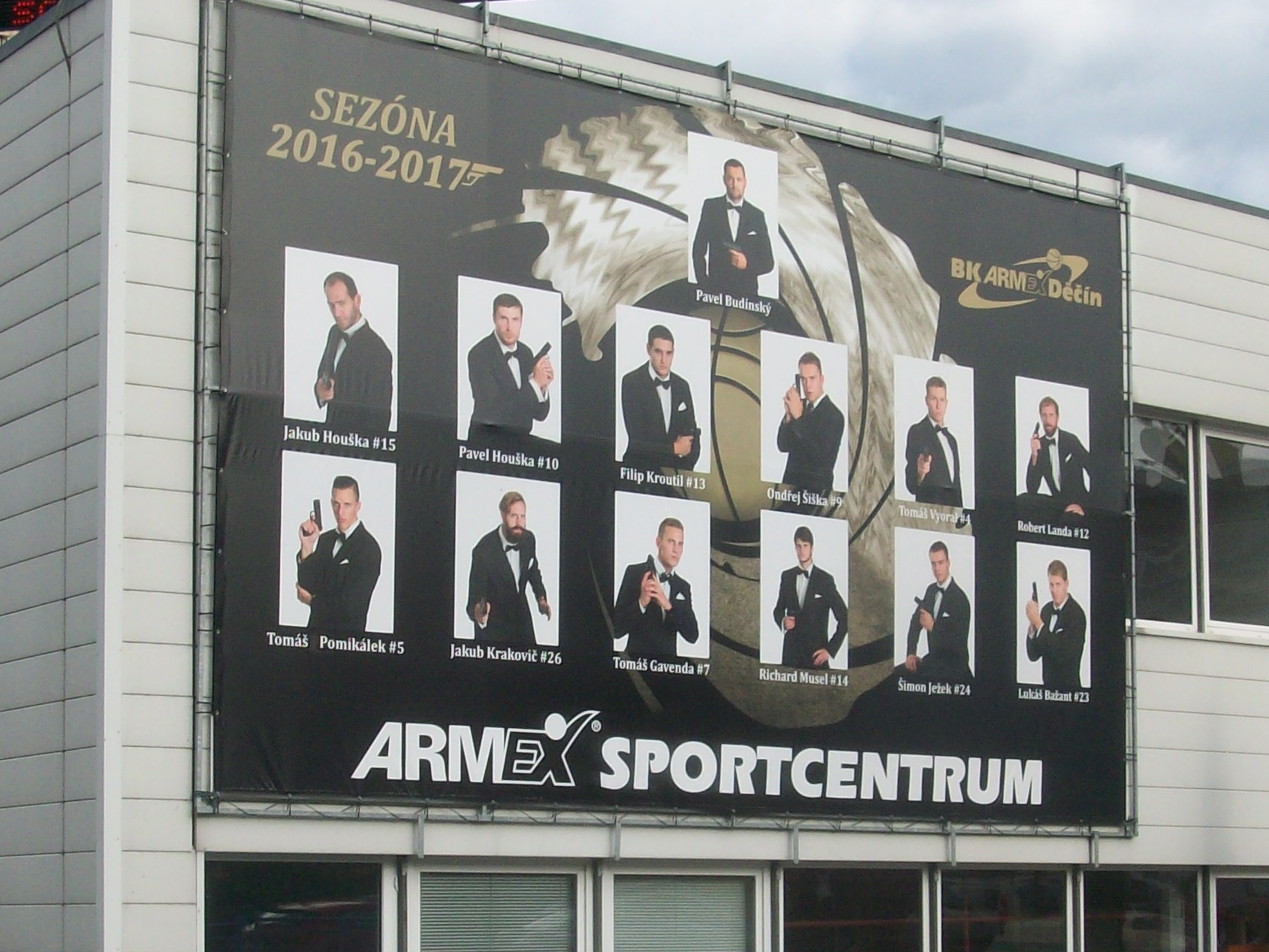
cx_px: 698
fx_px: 2419
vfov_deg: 22.1
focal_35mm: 66
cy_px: 648
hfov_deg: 29.4
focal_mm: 5.7
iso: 64
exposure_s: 1/239
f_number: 5.5
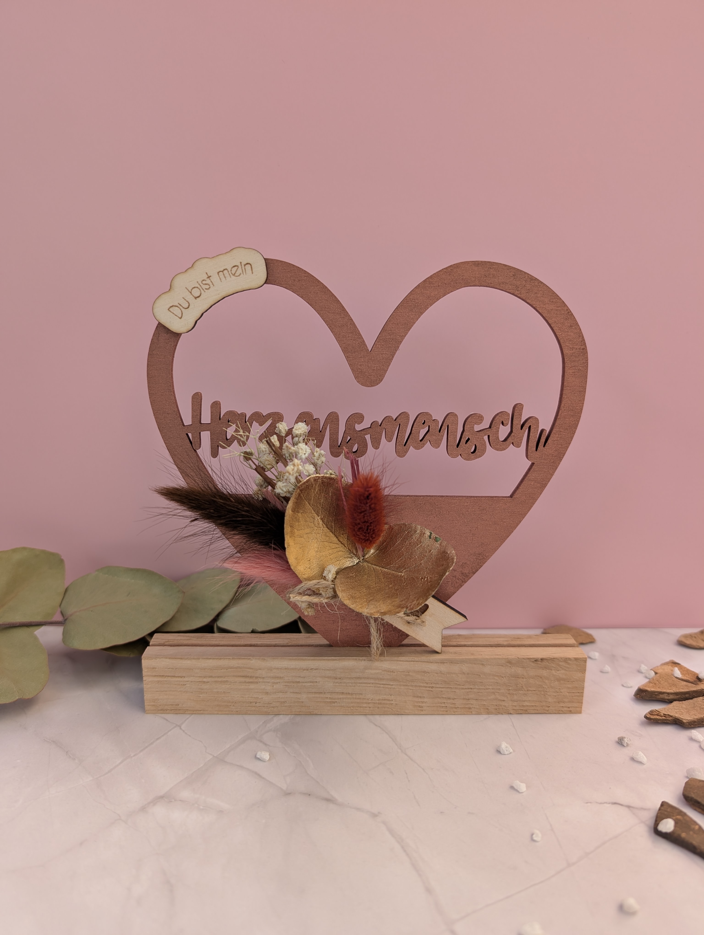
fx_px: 649
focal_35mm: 24
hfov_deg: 56.9
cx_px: 352
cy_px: 468
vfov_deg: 71.5
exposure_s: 1/50.8
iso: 18
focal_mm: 6.9
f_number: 1.68
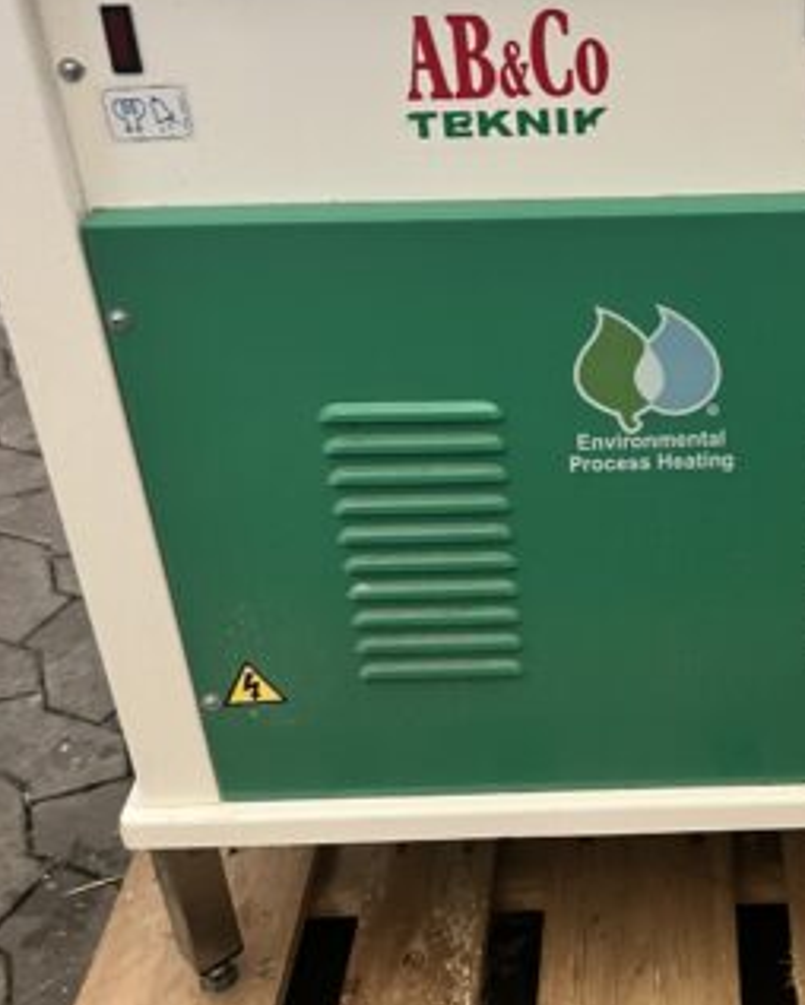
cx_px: 678
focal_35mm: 48
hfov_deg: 30.5
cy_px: 460
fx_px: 1428
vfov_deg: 38.7
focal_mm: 5.7
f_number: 1.5
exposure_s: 1/60
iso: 500
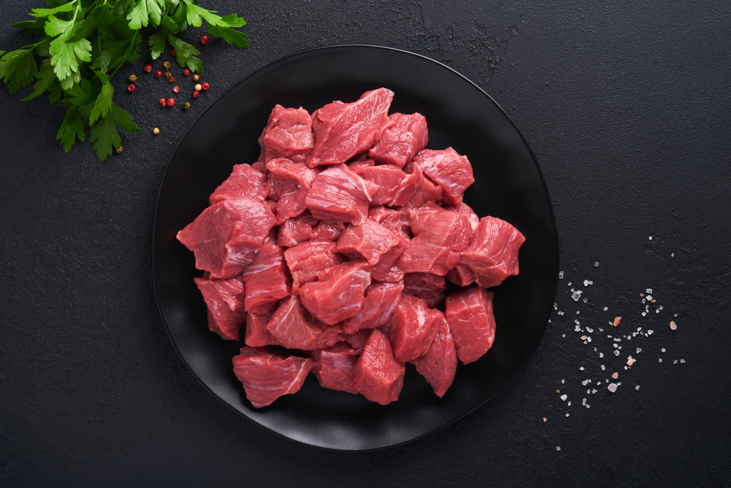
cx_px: 363
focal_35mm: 91
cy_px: 244
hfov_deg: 22.4
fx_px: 1848
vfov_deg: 15.0
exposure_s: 1/160
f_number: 9
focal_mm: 60
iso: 160
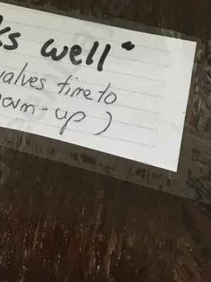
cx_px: 102
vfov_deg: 27.7
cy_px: 17
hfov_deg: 21.9
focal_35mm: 67
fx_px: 545
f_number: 2.2
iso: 320
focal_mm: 4.15
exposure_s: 1/17
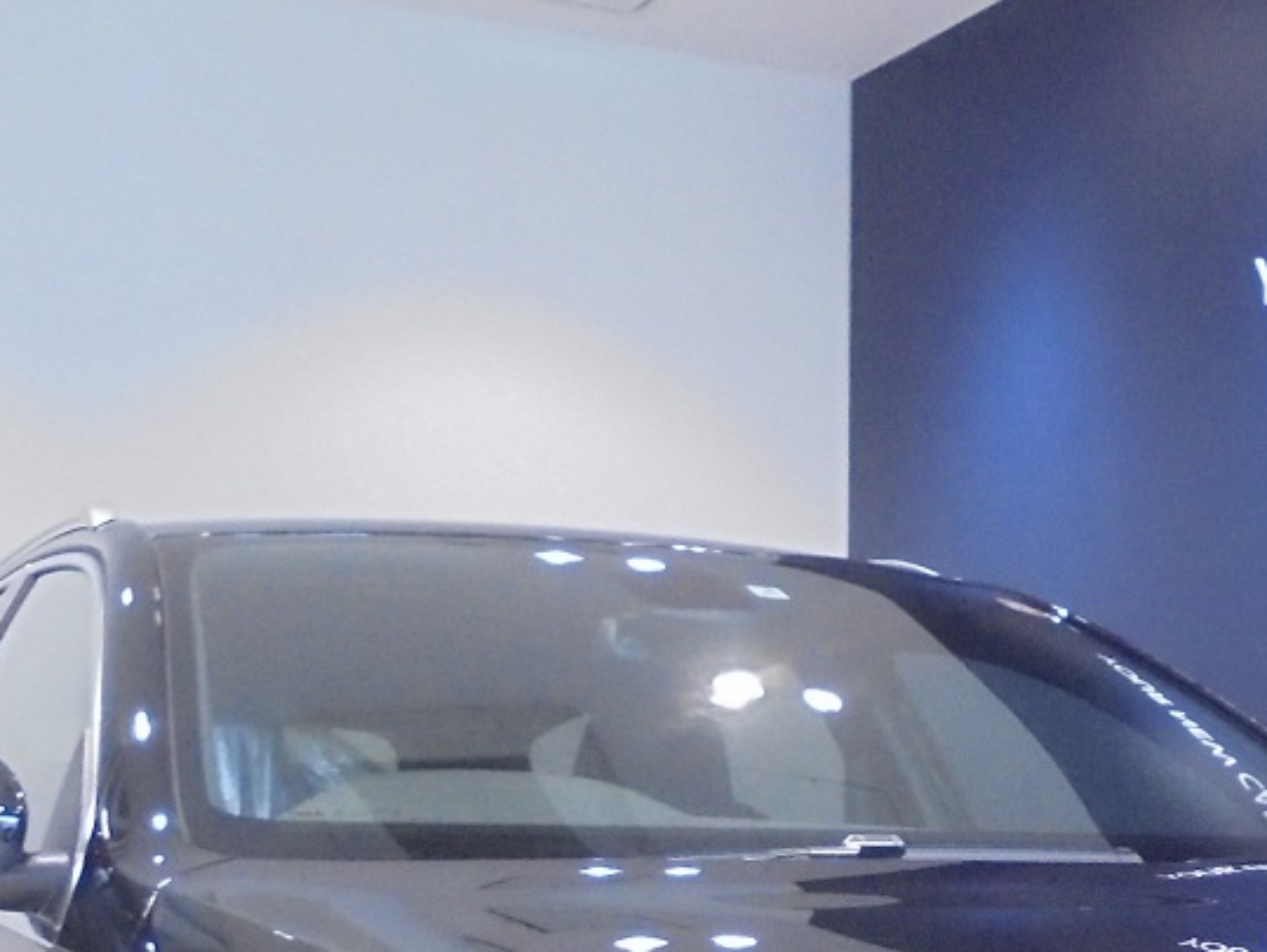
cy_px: 911
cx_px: 1051
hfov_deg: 25.4
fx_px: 2747
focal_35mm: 75
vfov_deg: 19.2
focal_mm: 4.6
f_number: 3.5
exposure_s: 1/30
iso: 400
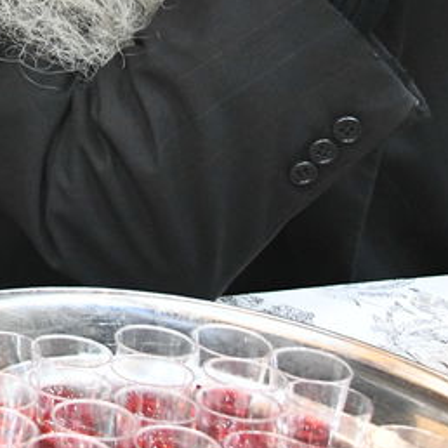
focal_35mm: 203
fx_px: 2972
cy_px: -315
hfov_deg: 8.1
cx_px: -563
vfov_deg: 8.3
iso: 4000
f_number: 5
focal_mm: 44
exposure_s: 1/100
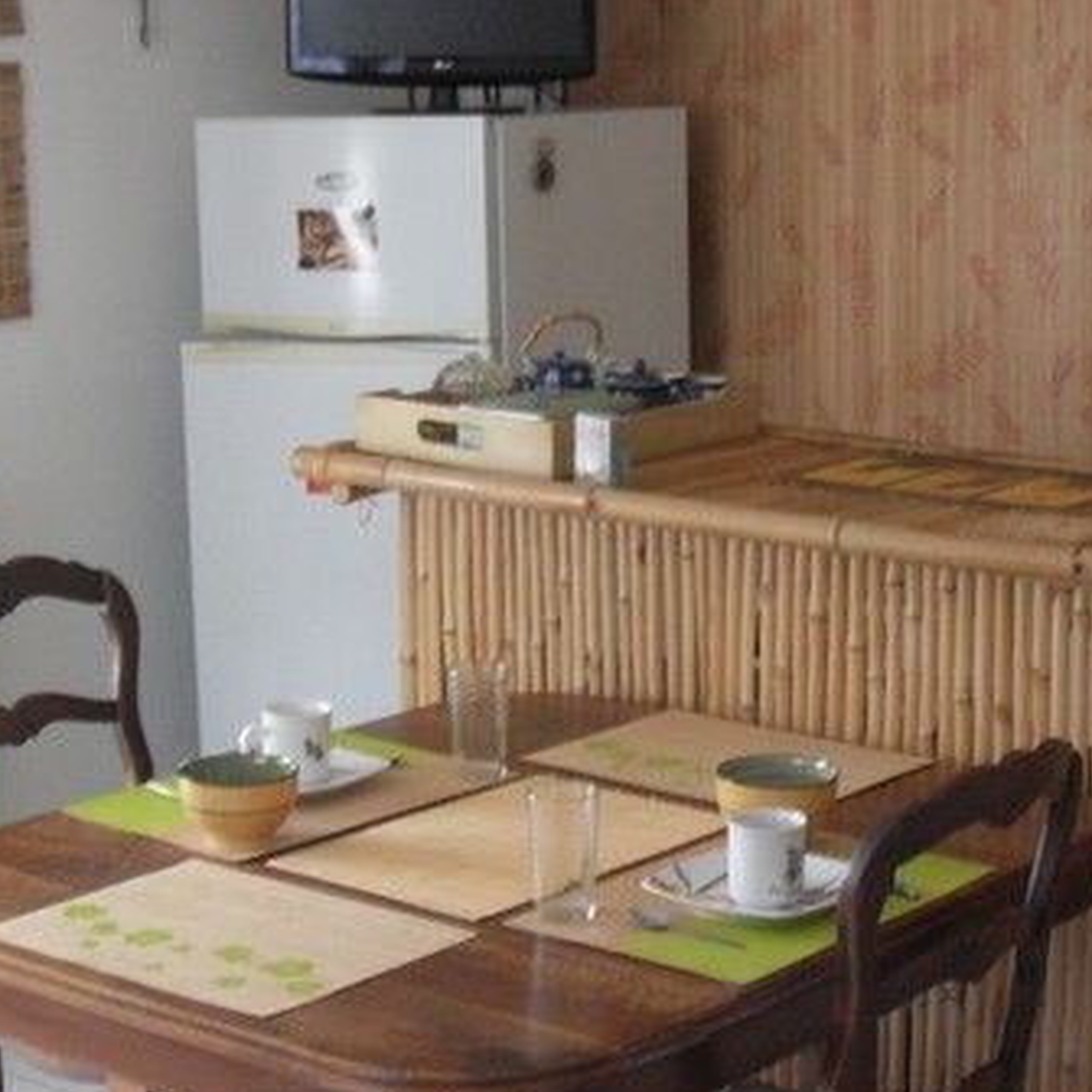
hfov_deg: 22.1
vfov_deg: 22.2
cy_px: 603
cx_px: 746
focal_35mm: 78
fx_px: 2784
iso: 200
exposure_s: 1/10
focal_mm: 6.3
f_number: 2.8
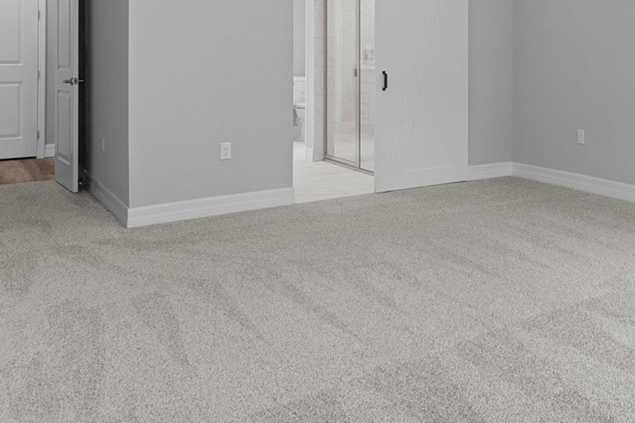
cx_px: 525
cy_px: 39
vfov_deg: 33.1
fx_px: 669
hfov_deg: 47.4
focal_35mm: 38
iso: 320
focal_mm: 13
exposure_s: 1/6
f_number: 8
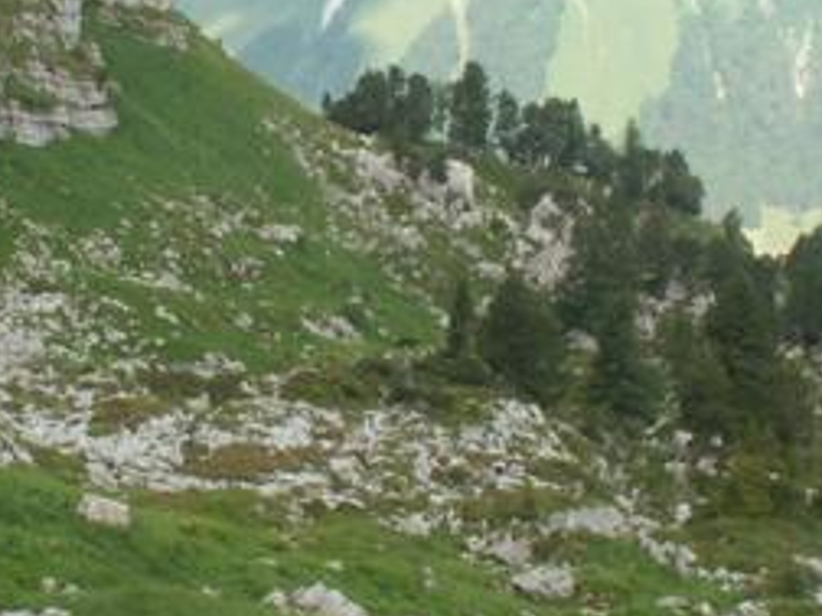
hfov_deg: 21.9
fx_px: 2113
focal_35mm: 89
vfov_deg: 16.6
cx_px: 274
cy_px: 228
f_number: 7.1
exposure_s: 1/50
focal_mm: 5.86
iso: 50
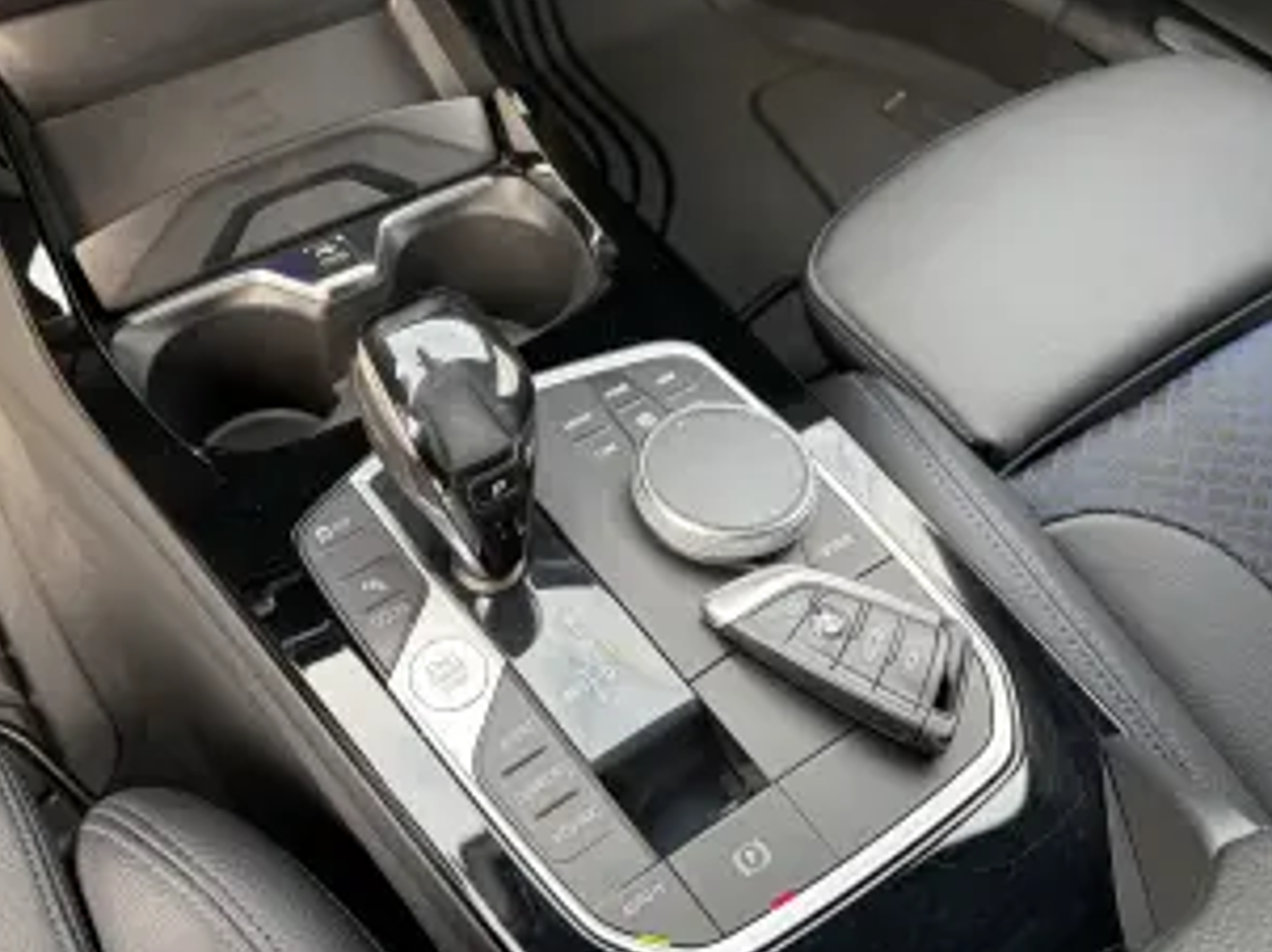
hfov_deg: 58.0
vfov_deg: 45.4
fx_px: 1138
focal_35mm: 31
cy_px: 451
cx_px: 518
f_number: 1.6
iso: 125
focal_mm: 5.96
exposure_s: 1/121
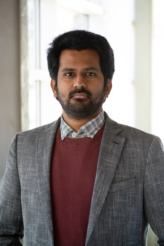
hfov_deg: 11.1
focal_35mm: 123
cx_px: 82
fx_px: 840
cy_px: 123
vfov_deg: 16.7
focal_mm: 82
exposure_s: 1/60
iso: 400
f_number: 4.2
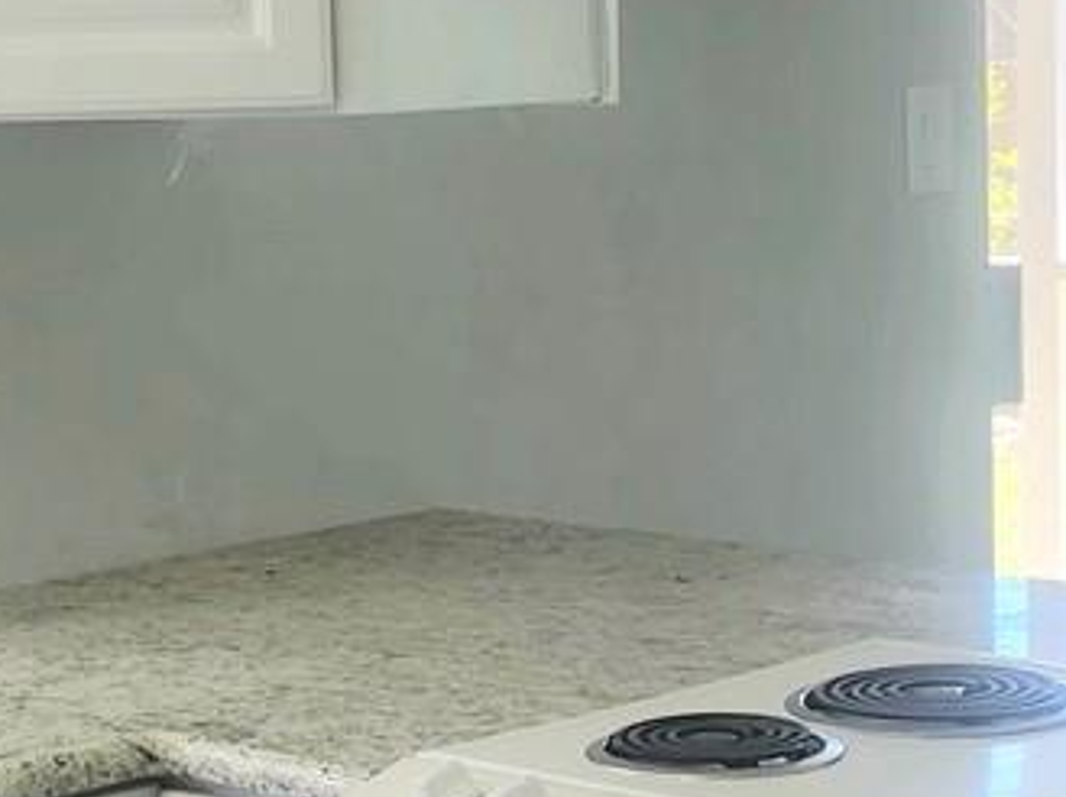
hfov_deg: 17.6
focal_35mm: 112
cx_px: 447
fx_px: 3445
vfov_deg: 13.2
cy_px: 450
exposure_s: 1/182
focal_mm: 5.54
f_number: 1.8
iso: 40
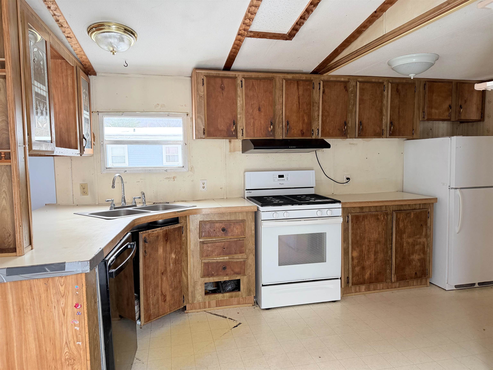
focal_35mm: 24
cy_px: 185
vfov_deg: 56.8
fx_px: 342
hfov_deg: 71.6
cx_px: 246
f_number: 1.78
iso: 200
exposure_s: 1/105
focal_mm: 6.76
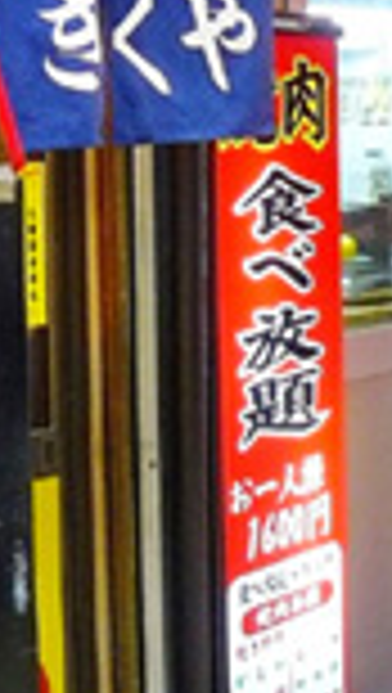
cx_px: 437
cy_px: 266
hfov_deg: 13.5
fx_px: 1621
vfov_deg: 24.1
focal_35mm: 88
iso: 400
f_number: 2.8
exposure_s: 1/50
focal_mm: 6
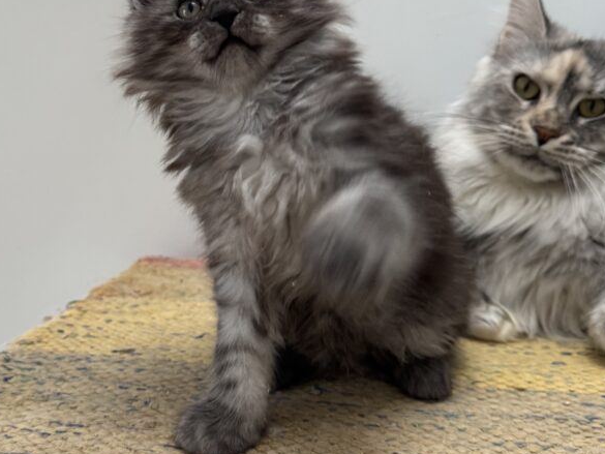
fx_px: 734
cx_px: 252
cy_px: 203
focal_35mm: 42
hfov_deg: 44.6
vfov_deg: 34.3
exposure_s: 1/60
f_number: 1.78
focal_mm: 6.76
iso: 320
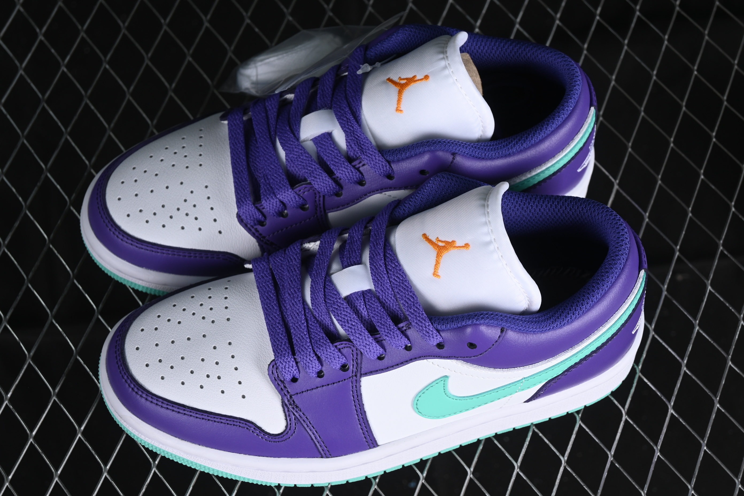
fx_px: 1550
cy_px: 248
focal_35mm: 75
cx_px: 372
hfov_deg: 27.0
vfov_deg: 18.2
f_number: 7.1
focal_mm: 50
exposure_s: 1/80
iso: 160
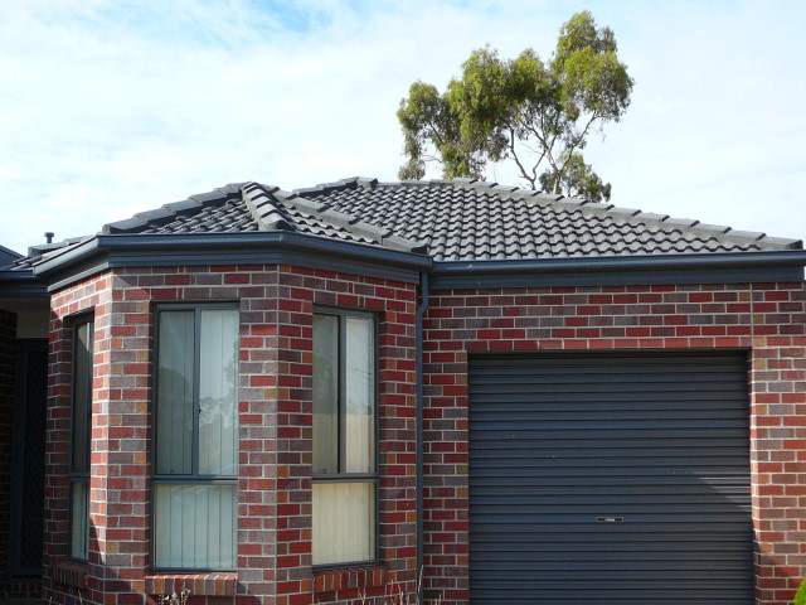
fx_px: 908
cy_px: 302
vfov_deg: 36.8
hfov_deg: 47.9
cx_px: 403
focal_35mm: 39
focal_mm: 5.8
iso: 80
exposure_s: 1/800
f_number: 3
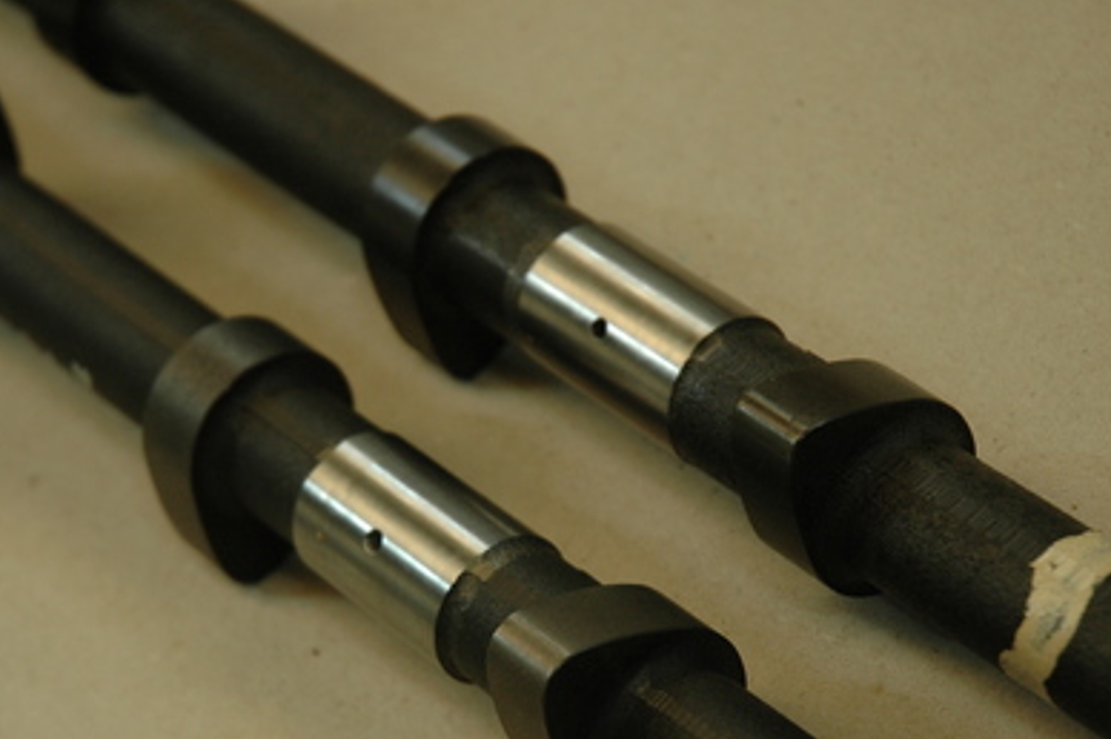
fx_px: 4440
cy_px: 508
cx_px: 472
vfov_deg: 9.5
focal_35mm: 144
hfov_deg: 14.3
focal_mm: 62
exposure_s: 1/50
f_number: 4.5
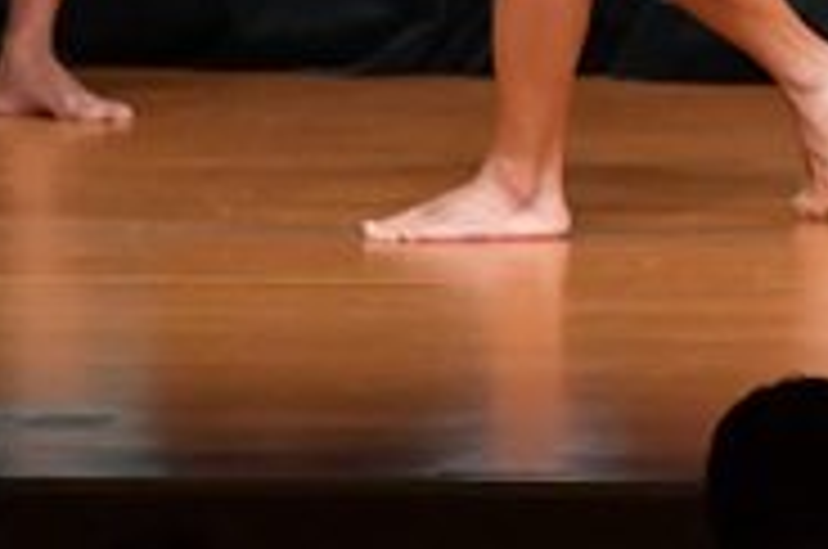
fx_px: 19585
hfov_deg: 2.4
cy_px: -486
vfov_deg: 1.6
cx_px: 1649
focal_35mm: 853
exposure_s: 1/400
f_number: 5.6
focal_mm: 135
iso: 5000
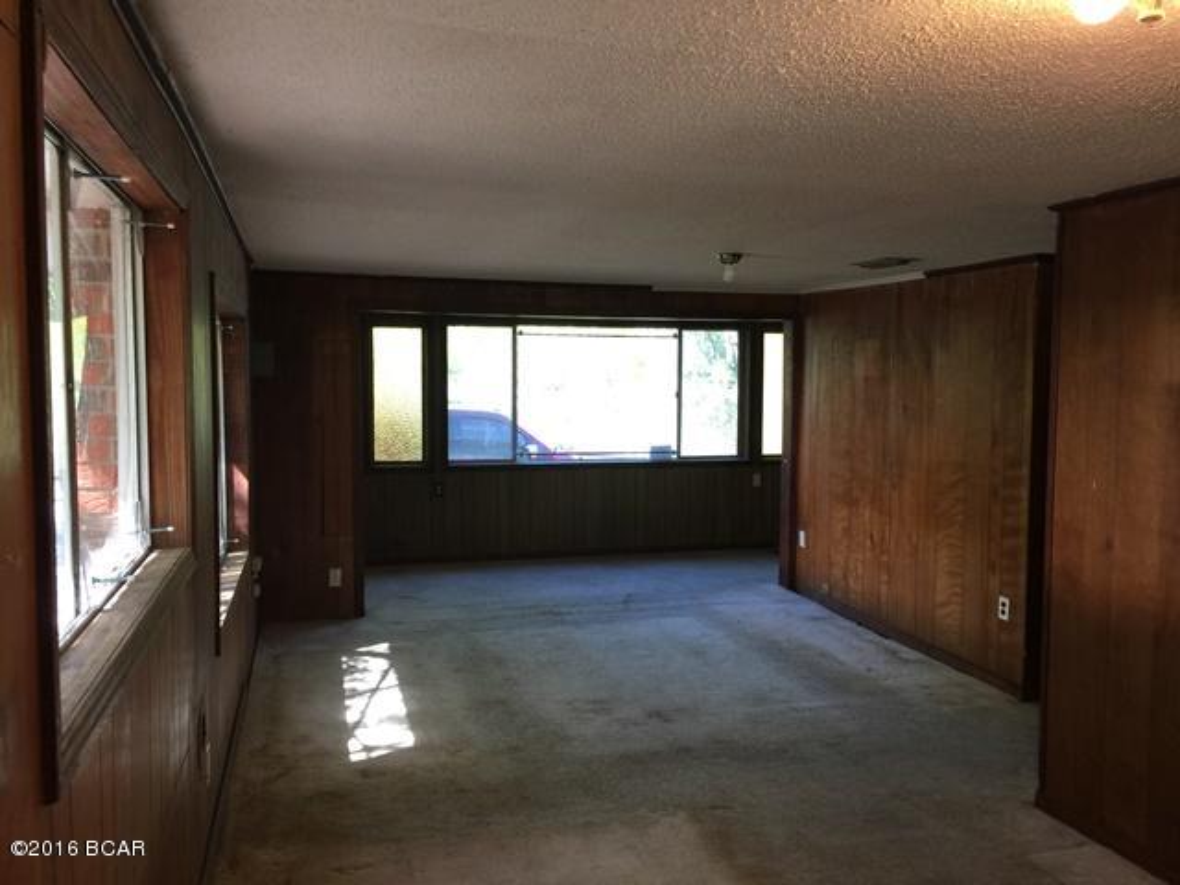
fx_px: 989
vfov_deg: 48.2
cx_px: 590
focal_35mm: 29
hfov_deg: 61.7
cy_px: 442
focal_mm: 4.15
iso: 32
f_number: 2.2
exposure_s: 1/30
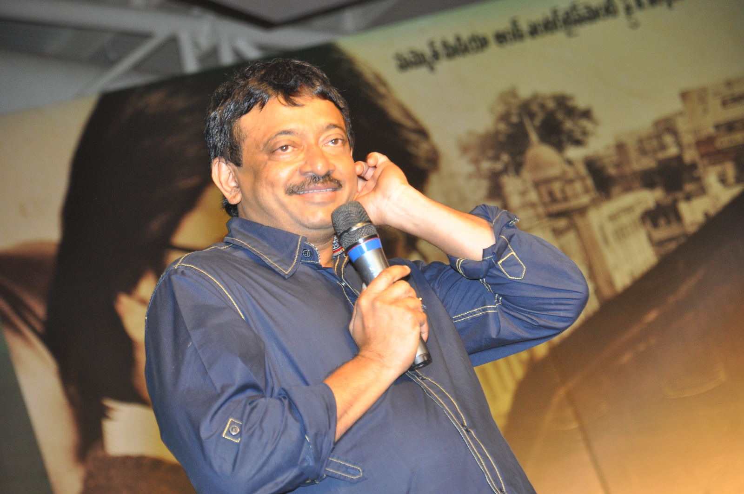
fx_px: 3251
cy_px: 247
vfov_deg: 8.7
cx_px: 372
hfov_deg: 13.1
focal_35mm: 158
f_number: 5.6
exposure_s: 1/60
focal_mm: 105
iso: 800
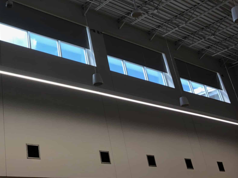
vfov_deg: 28.3
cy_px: 57
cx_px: 24
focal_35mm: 51
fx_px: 351
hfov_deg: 35.3
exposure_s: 1/120
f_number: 1.8
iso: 40
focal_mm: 4
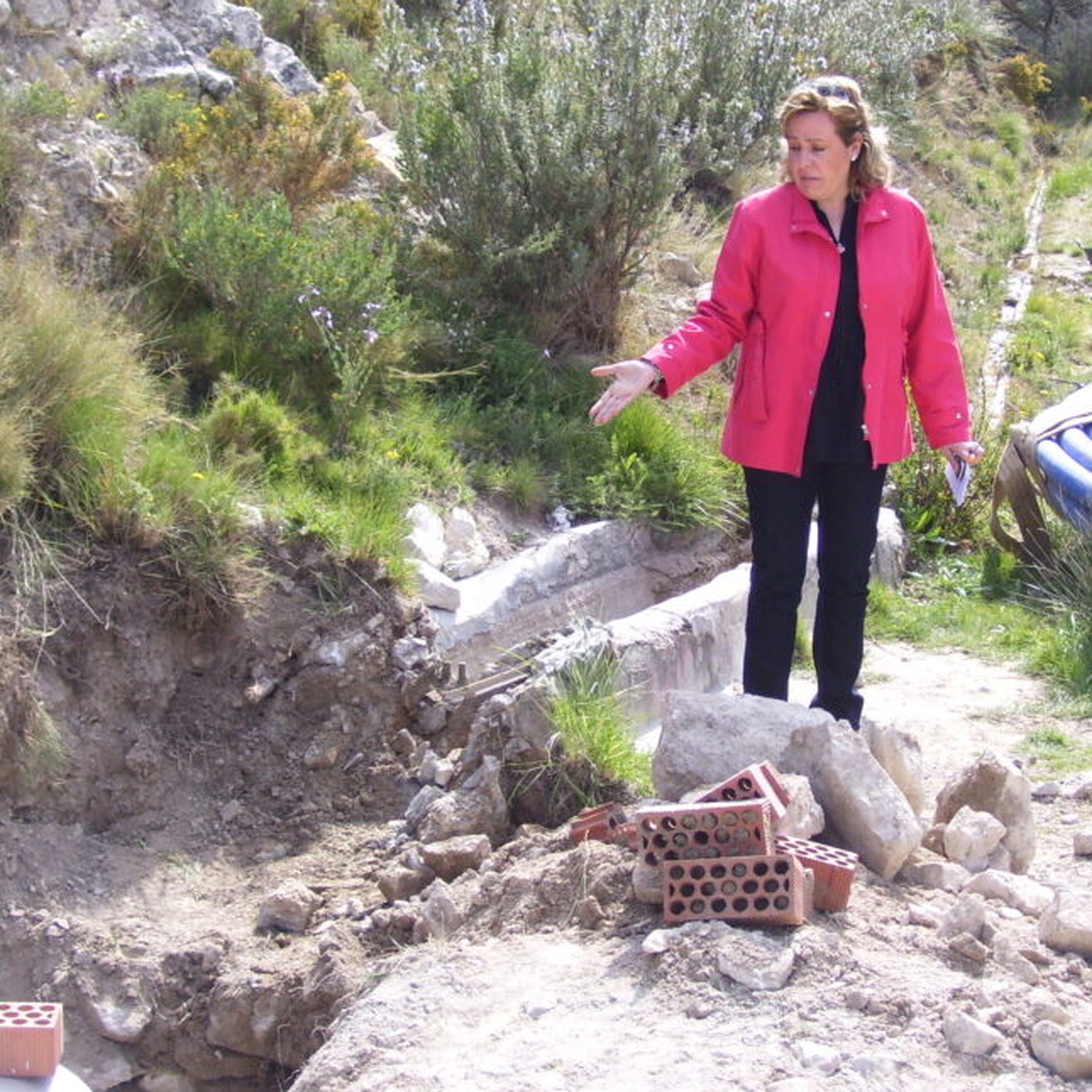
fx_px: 2677
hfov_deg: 23.0
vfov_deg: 23.0
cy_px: 486
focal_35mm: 75
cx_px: 625
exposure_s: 1/350
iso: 80
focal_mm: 9.4
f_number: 3.4
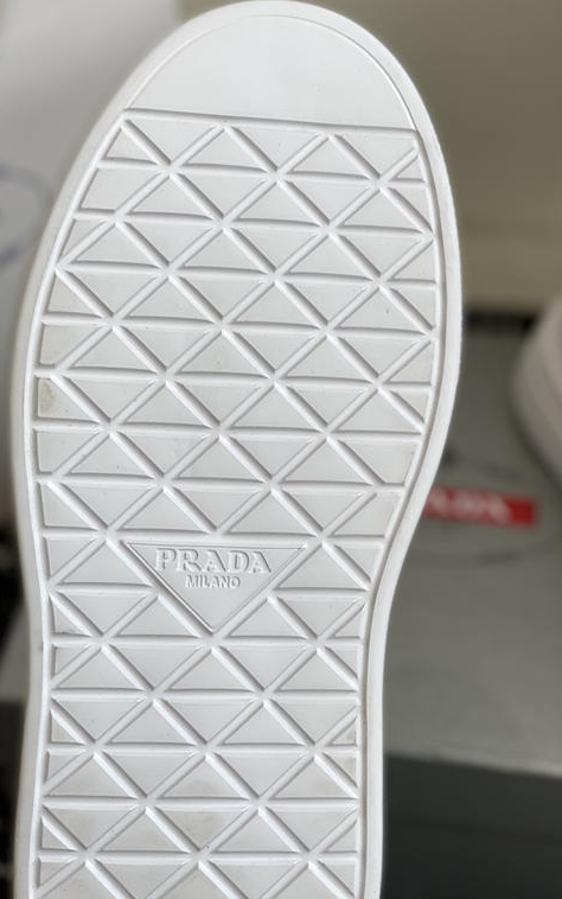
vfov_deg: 32.4
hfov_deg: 20.6
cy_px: 399
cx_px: 351
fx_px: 1543
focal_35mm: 63
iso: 20
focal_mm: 6
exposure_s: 1/372
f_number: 2
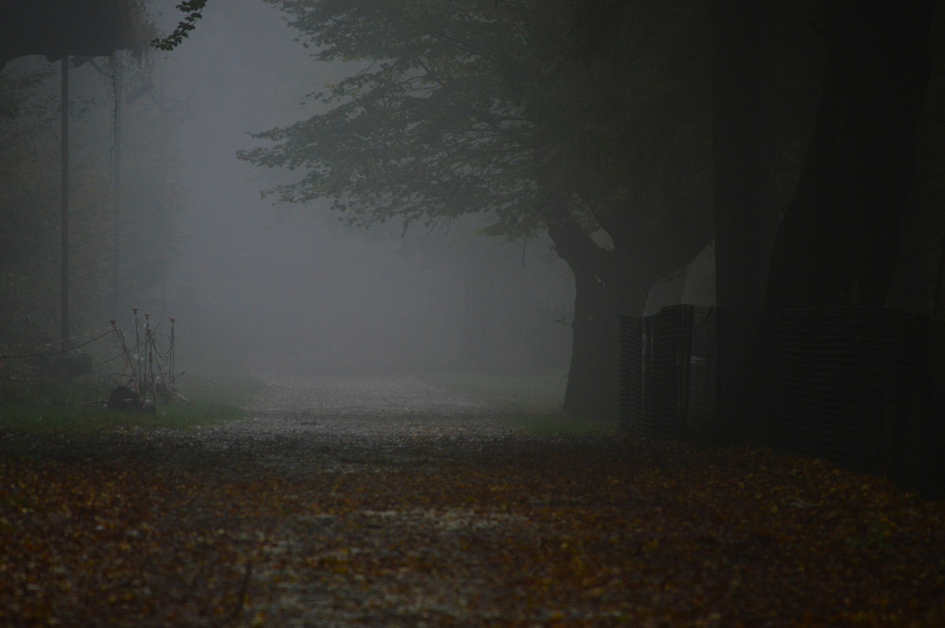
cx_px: 472
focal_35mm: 300
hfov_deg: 6.9
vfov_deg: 4.6
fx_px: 7868
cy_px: 314
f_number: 5.6
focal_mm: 200
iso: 800
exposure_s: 1/200
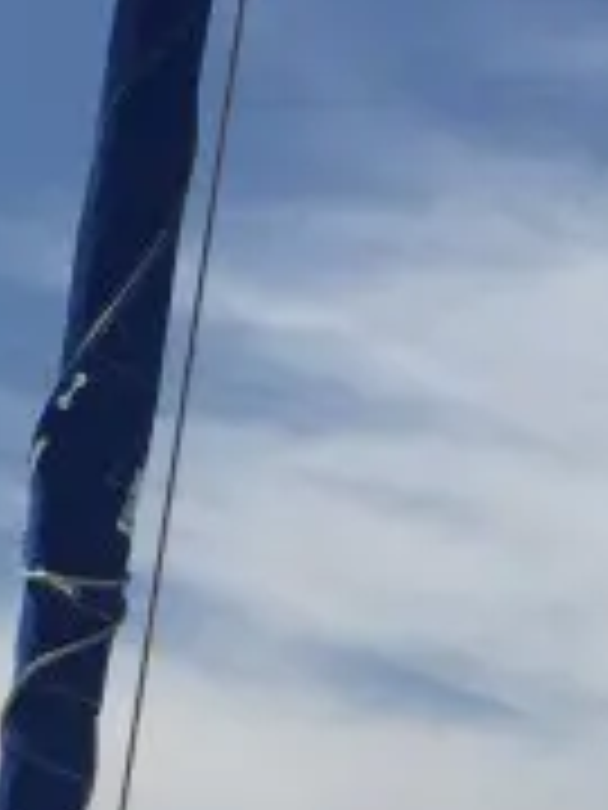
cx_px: 369
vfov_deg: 14.8
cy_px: 950
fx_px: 3021
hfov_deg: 11.5
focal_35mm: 129
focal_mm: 4.15
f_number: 2.2
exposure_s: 1/3968
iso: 32
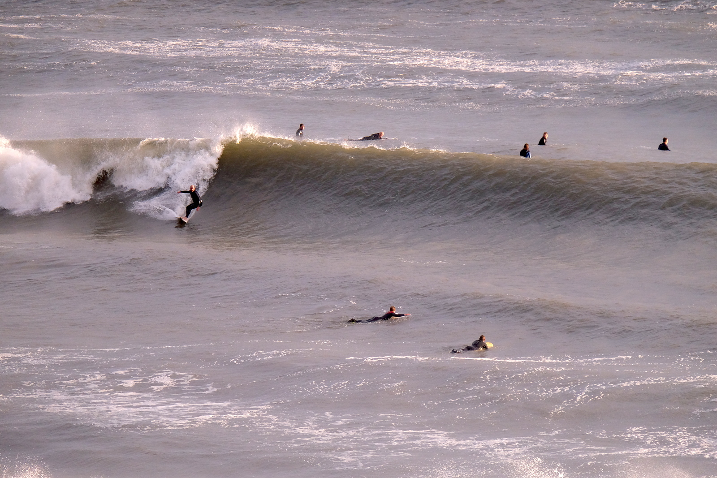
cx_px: 358
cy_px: 239
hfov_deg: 6.0
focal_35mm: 345
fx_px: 6871
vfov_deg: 4.0
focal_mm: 230
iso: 1250
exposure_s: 1/1000
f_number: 6.7
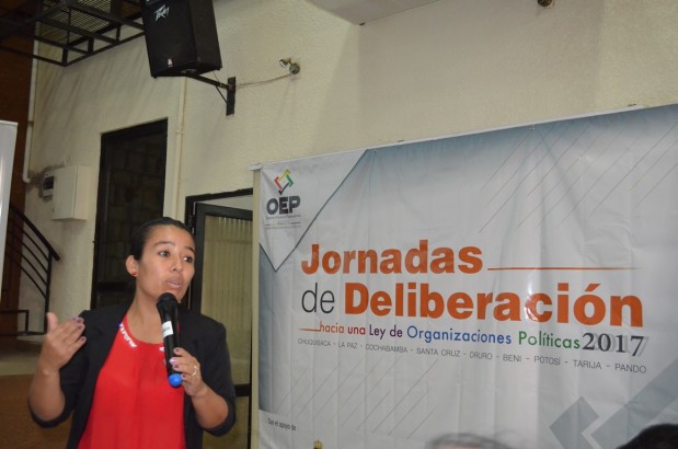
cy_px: 224
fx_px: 677
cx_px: 339
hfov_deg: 53.2
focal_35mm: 36
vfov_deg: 36.7
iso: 3200
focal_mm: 24
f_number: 4
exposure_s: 1/60
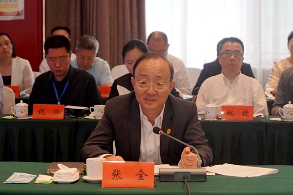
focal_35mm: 70
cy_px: 98
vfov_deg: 19.4
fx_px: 569
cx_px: 146
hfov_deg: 28.9
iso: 1600
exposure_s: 1/160
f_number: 4
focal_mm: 70
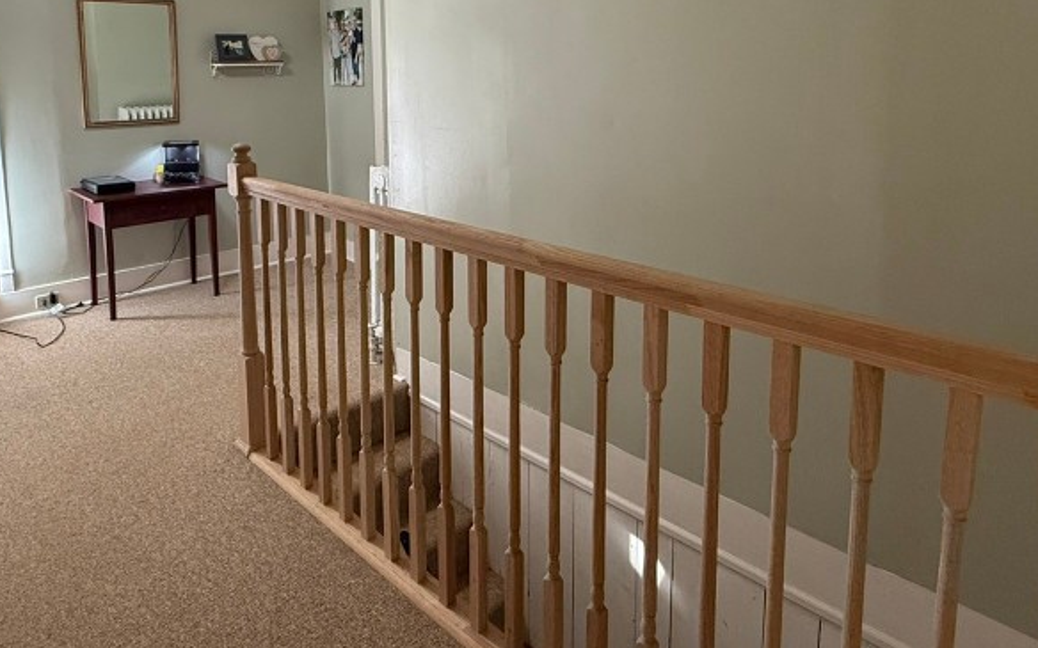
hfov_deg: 70.2
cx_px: 457
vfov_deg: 45.8
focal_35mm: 26
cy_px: 154
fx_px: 736
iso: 400
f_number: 2.2
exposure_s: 1/120
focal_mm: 2.22
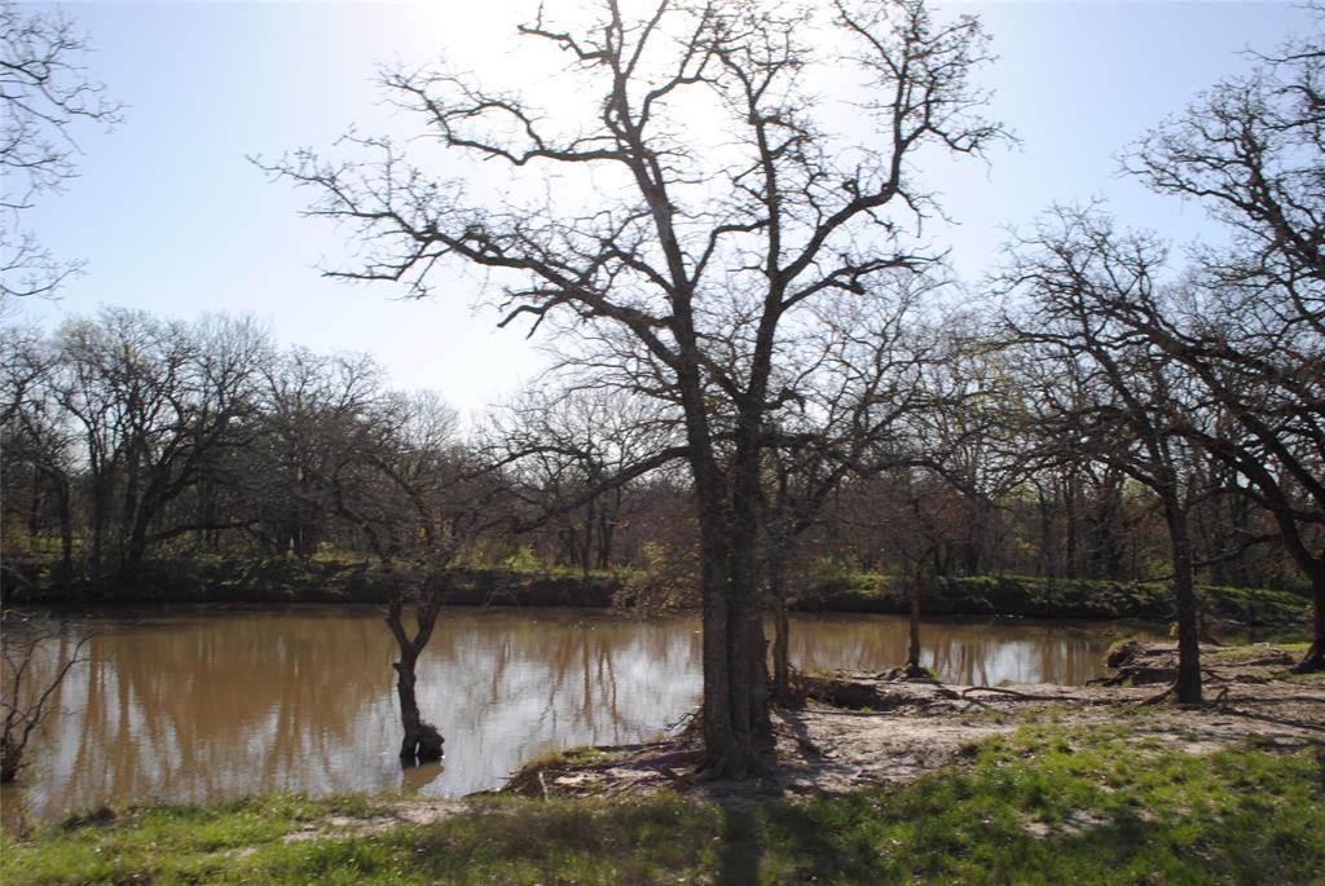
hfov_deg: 53.1
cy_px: 443
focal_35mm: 36
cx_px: 662
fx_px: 1326
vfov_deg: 37.0
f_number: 9
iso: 100
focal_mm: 24
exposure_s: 1/200
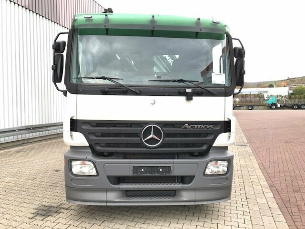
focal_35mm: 28
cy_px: 114
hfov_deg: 63.4
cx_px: 152
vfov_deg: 49.7
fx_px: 247
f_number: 1.8
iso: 20
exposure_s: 1/100
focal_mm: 3.99
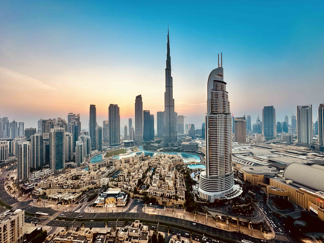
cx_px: 162
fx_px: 131
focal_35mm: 14
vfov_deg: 85.7
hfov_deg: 102.1
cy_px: 122
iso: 40
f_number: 2.2
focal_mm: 2.22
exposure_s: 1/100
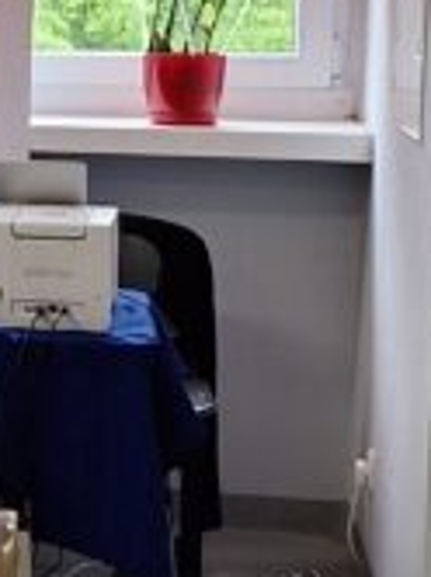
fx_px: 2363
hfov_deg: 8.6
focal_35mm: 142
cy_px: 143
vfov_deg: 13.9
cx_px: -883
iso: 50
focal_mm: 5.54
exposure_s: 1/100
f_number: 1.8
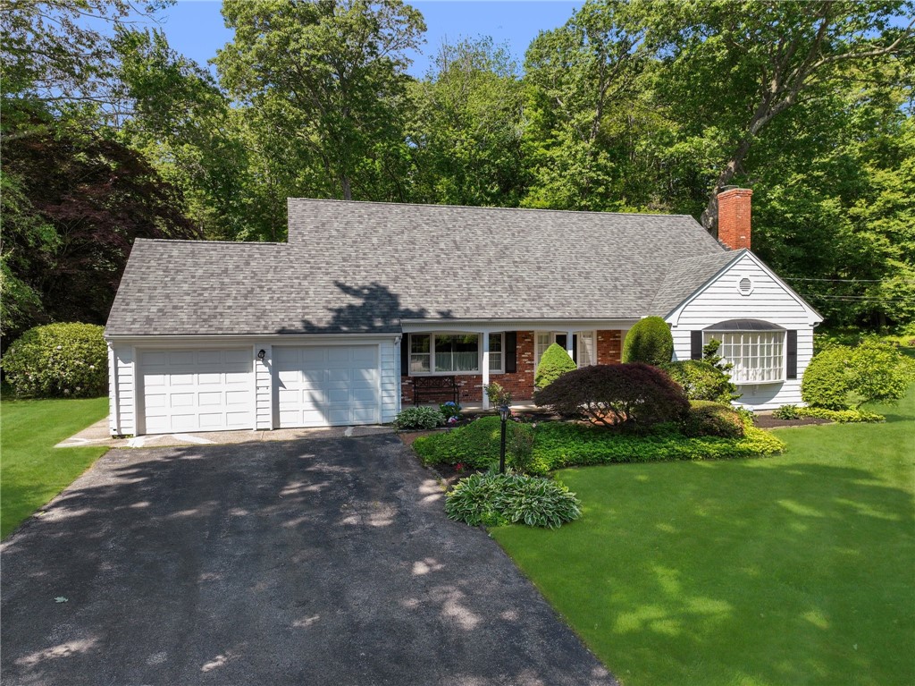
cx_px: 458
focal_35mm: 24
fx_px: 634
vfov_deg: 56.8
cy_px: 343
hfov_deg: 71.6
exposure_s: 1/100
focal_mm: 12.29
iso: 100
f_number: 2.8
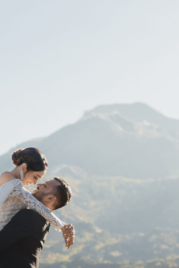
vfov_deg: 13.0
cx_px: 22
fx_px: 1178
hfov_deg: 8.7
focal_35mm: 158
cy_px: 177
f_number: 2.8
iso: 200
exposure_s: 1/1600
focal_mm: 50
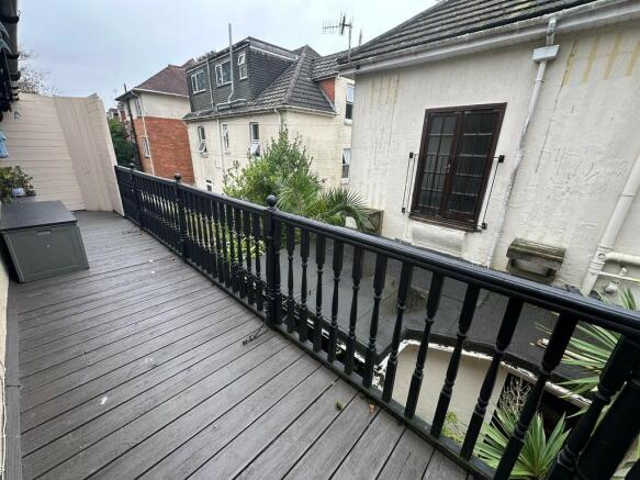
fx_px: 259
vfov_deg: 85.7
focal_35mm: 14
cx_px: 320
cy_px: 240
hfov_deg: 102.1
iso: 64
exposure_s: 1/99
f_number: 2.2
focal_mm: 2.22
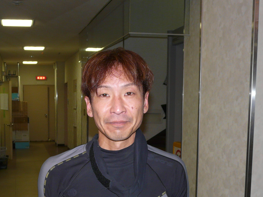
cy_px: 149
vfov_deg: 25.8
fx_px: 425
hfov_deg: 34.1
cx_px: 89
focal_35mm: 56
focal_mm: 4.6
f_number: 2.8
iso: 100
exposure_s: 1/30
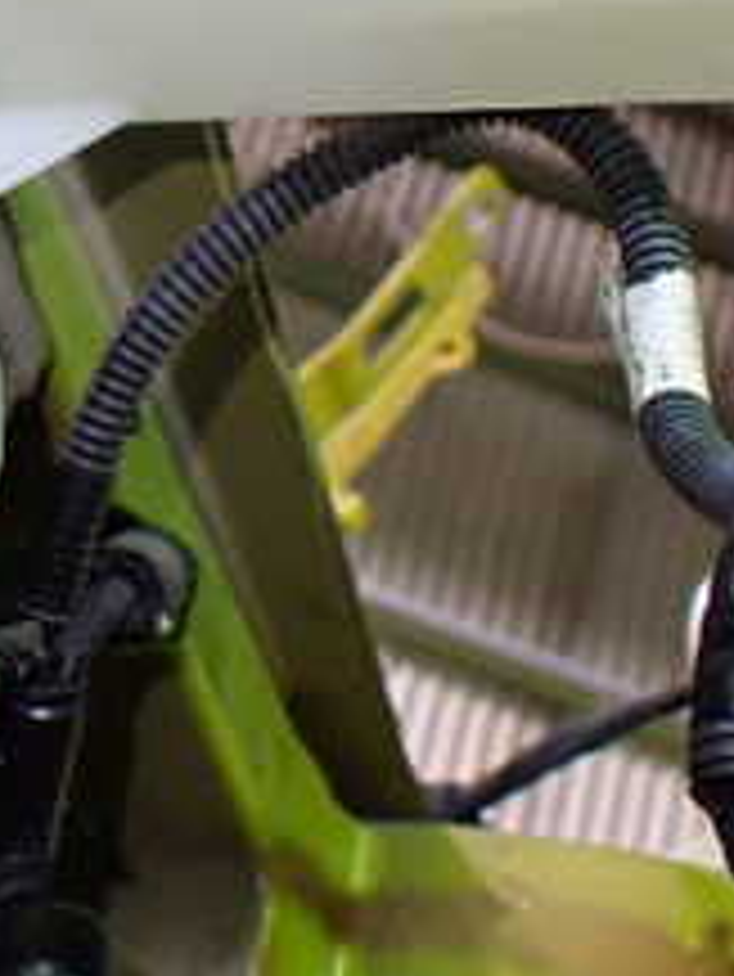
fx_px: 2344
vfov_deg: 23.3
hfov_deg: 16.6
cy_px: 229
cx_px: -288
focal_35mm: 83
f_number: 2.3
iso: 800
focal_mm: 5.4
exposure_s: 1/125
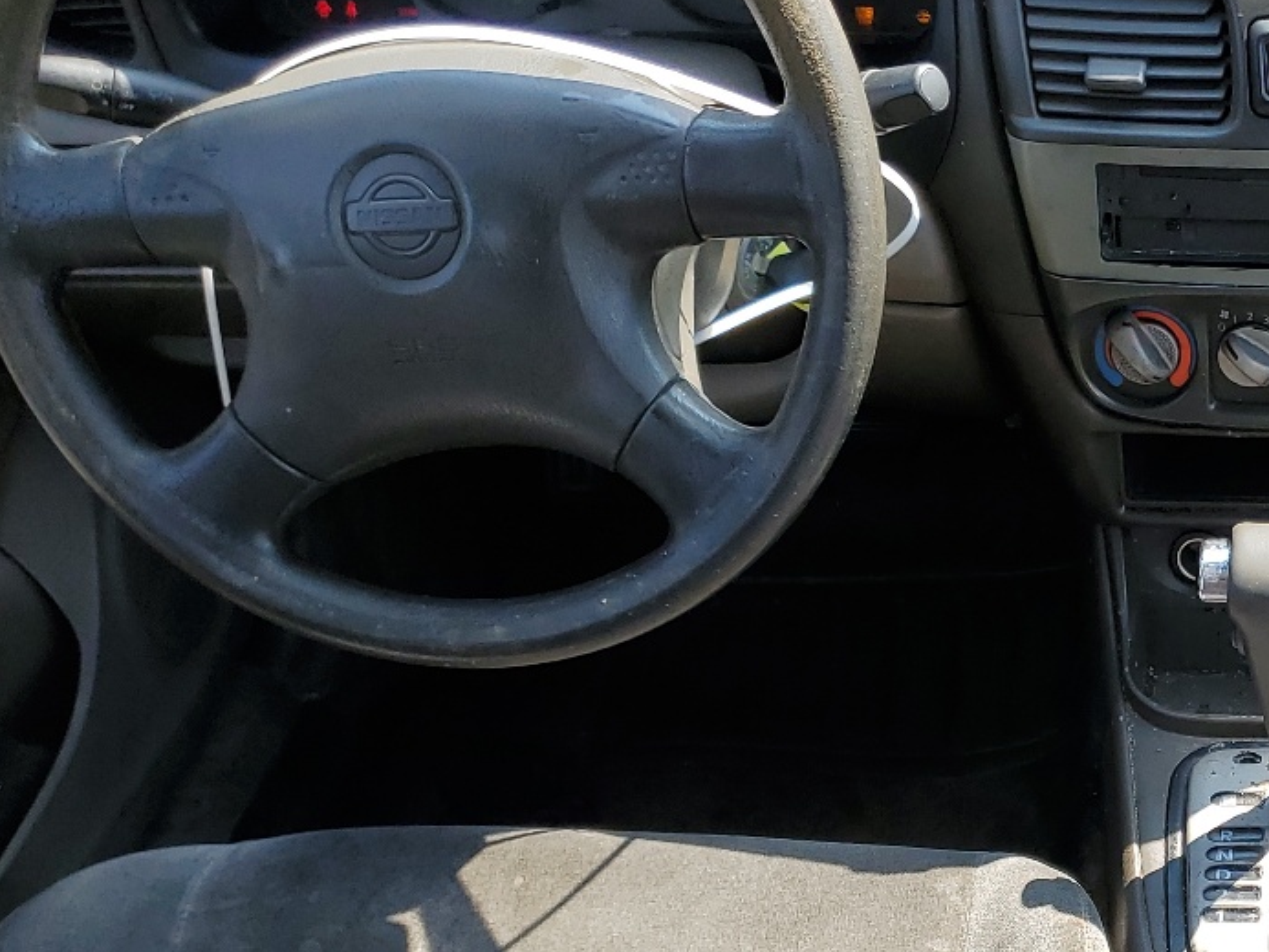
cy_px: 763
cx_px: 1198
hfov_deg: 30.4
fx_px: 2200
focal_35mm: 60
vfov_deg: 24.0
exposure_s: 1/476
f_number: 1.5
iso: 50
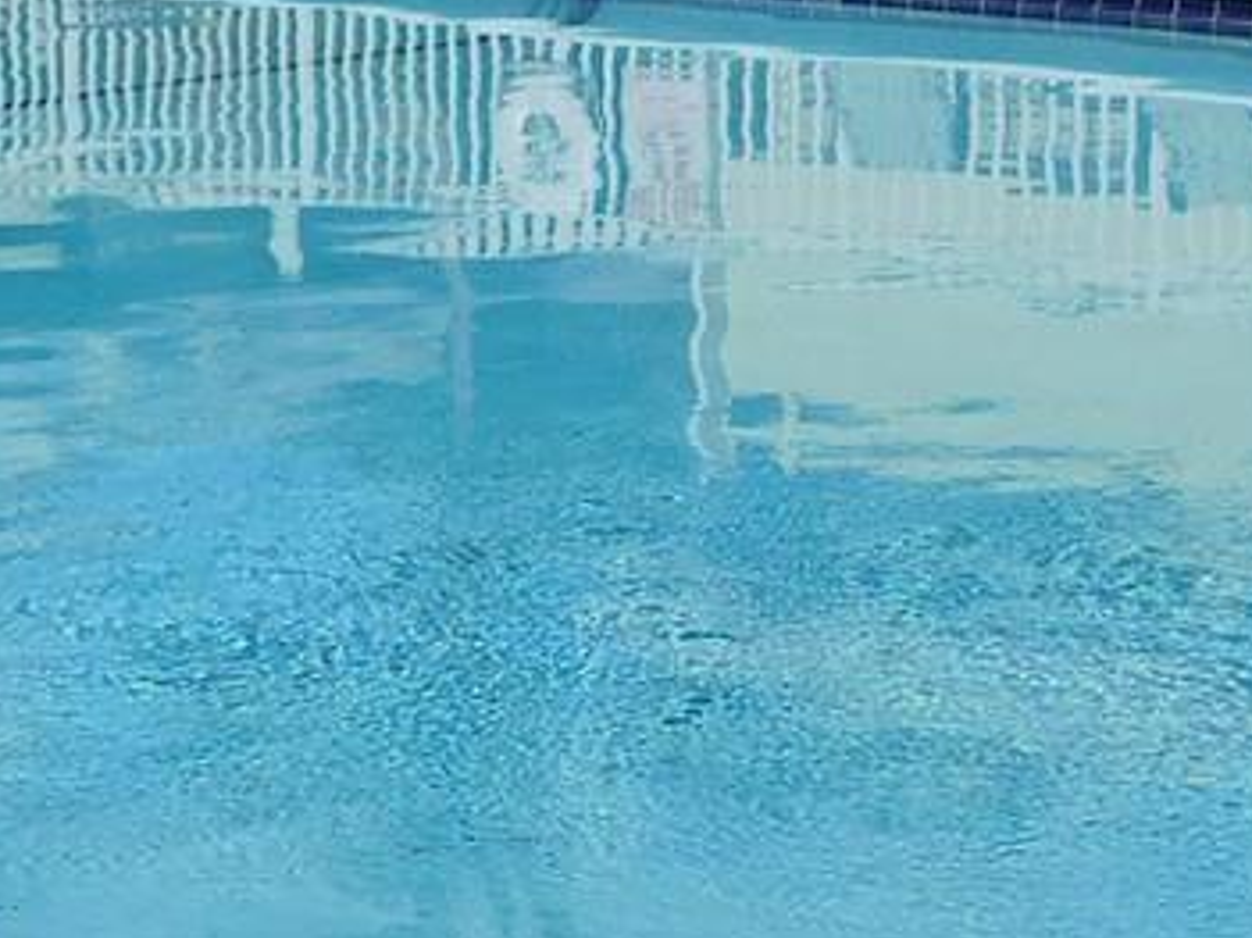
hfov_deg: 17.3
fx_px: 4122
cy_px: 646
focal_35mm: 114
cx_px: 560
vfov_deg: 13.0
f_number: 6.8
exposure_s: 1/1000
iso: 125
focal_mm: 4.5
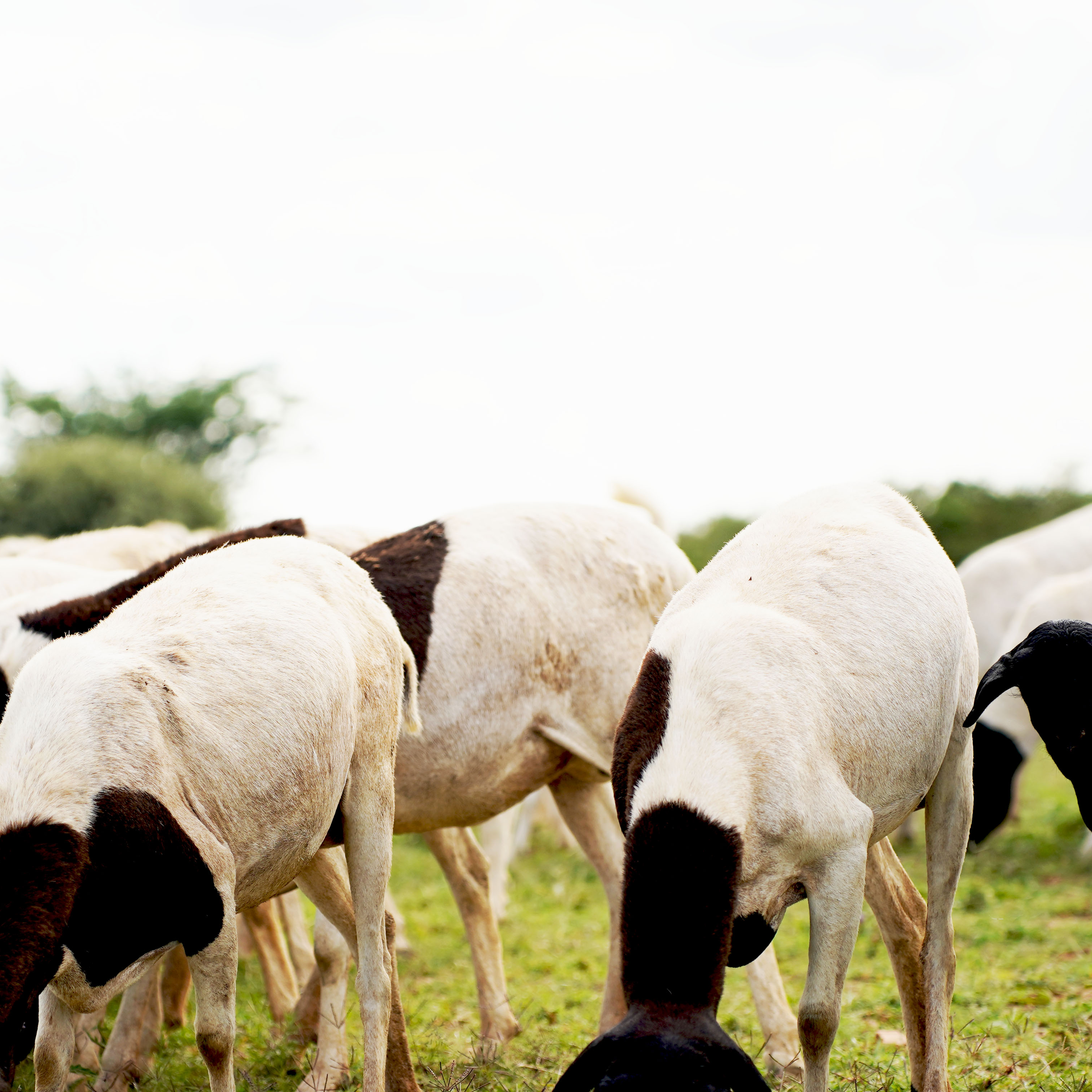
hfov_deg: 13.8
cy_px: 685
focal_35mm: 126
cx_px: 409
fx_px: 4497
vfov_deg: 13.8
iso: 100
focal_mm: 75
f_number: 2.8
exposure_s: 1/1250
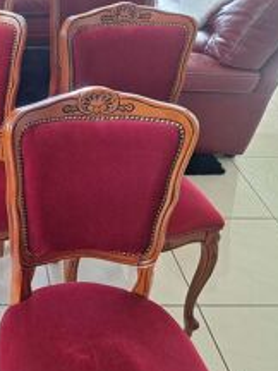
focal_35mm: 51
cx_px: -27
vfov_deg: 37.5
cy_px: 184
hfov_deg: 26.3
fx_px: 546
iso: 80
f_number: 1.8
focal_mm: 5.54
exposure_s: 1/50
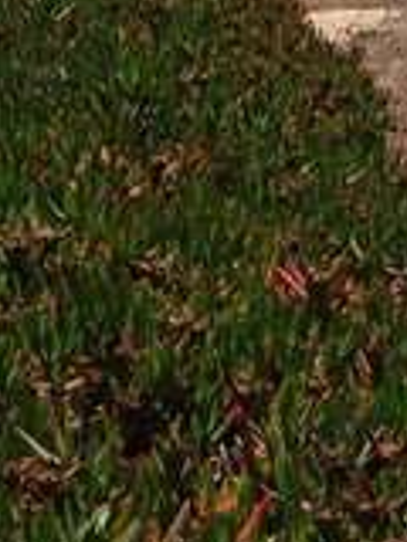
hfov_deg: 8.8
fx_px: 2587
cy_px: -369
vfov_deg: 11.3
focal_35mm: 165
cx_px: 590
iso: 50
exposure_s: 1/2584
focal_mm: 4.12
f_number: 2.4
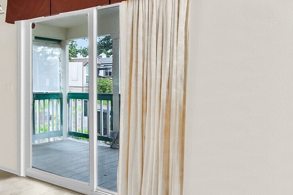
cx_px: -9
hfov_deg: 47.3
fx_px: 260
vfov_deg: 41.1
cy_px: 94
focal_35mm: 32
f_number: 7.1
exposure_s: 1/1.25
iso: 200
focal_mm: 14
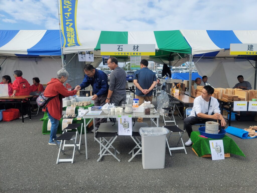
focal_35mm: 25
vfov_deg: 54.9
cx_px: 128
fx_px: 186
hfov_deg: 69.4
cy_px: 96
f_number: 1.8
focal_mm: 7
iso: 20
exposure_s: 1/892
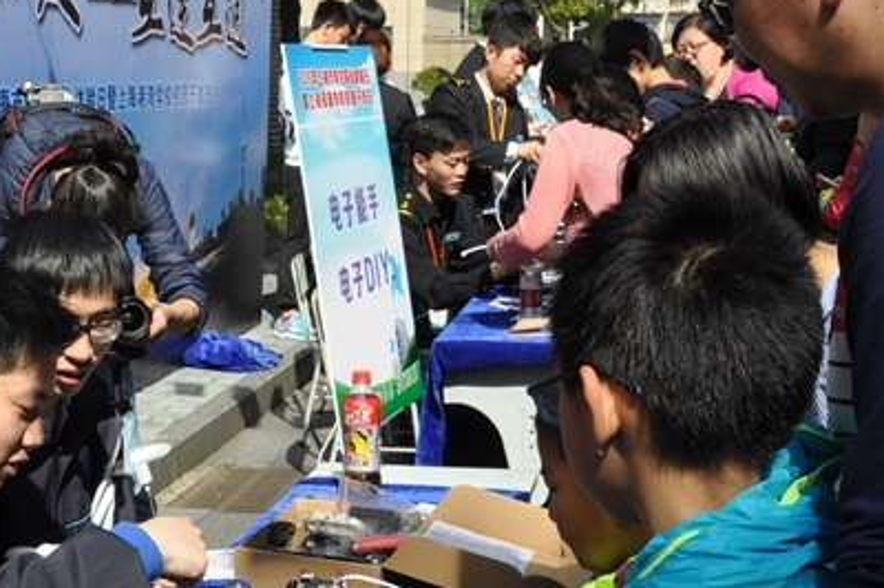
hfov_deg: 30.2
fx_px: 1619
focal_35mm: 66
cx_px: 256
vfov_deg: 20.5
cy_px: 364
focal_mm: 22
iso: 200
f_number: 13
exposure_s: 1/160
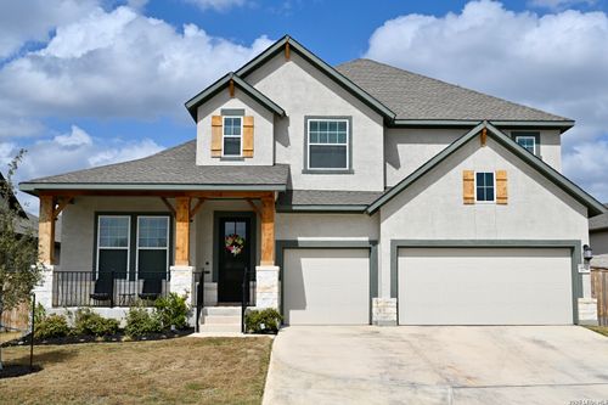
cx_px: 304
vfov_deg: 36.8
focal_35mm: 36
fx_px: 608
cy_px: 202
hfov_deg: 53.1
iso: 64
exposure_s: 1/1000
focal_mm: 36
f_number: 5.6
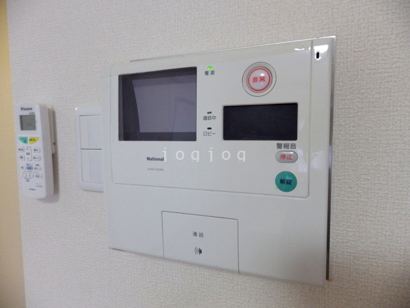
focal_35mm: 22
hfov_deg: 76.4
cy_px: 154
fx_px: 261
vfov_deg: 61.1
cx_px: 205
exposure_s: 1/45
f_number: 3.1
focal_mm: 4
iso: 250
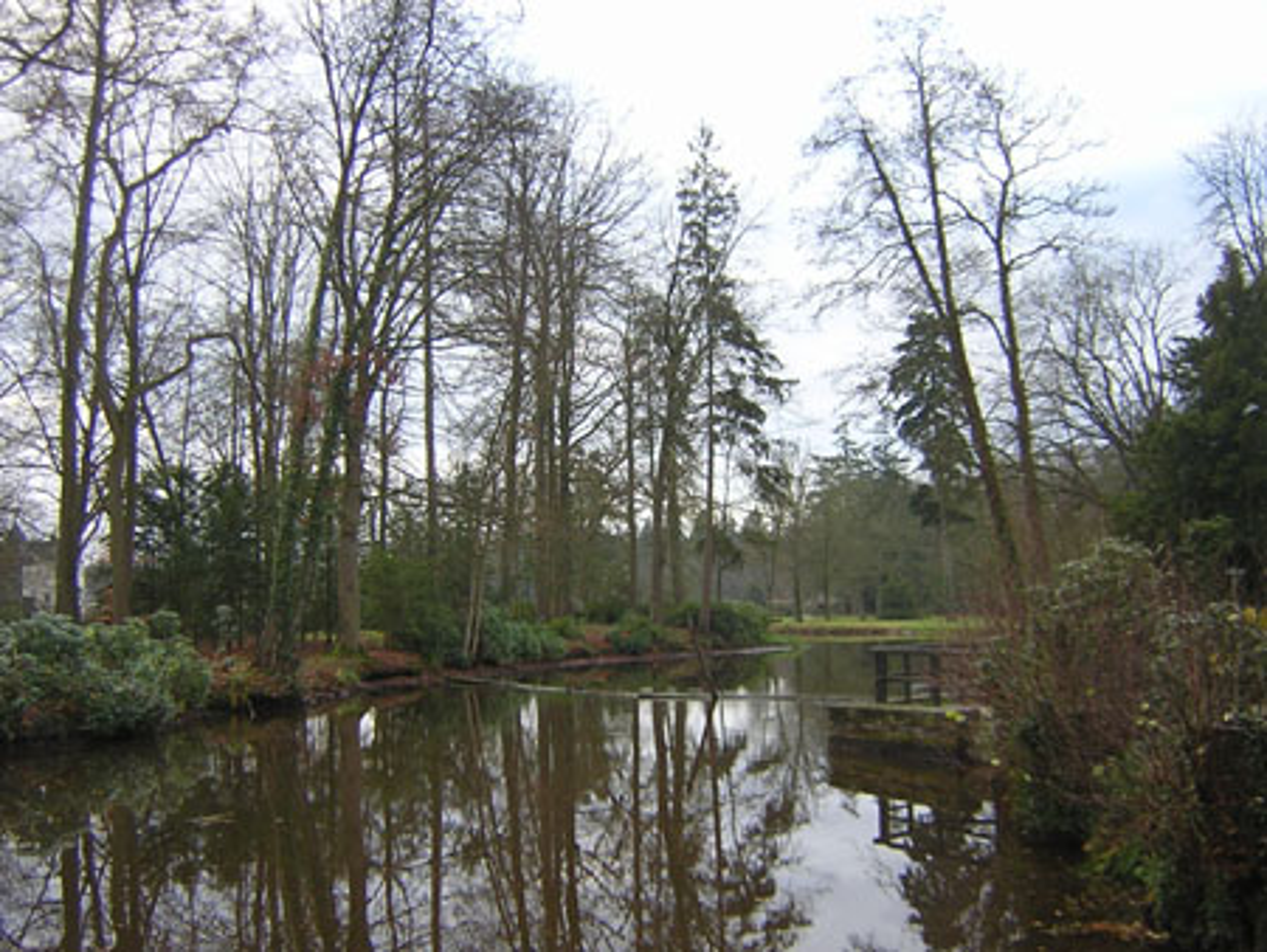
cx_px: 634
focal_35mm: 36
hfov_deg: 51.3
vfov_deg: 39.7
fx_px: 1318
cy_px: 476
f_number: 2.6
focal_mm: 4.7
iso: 100
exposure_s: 1/115
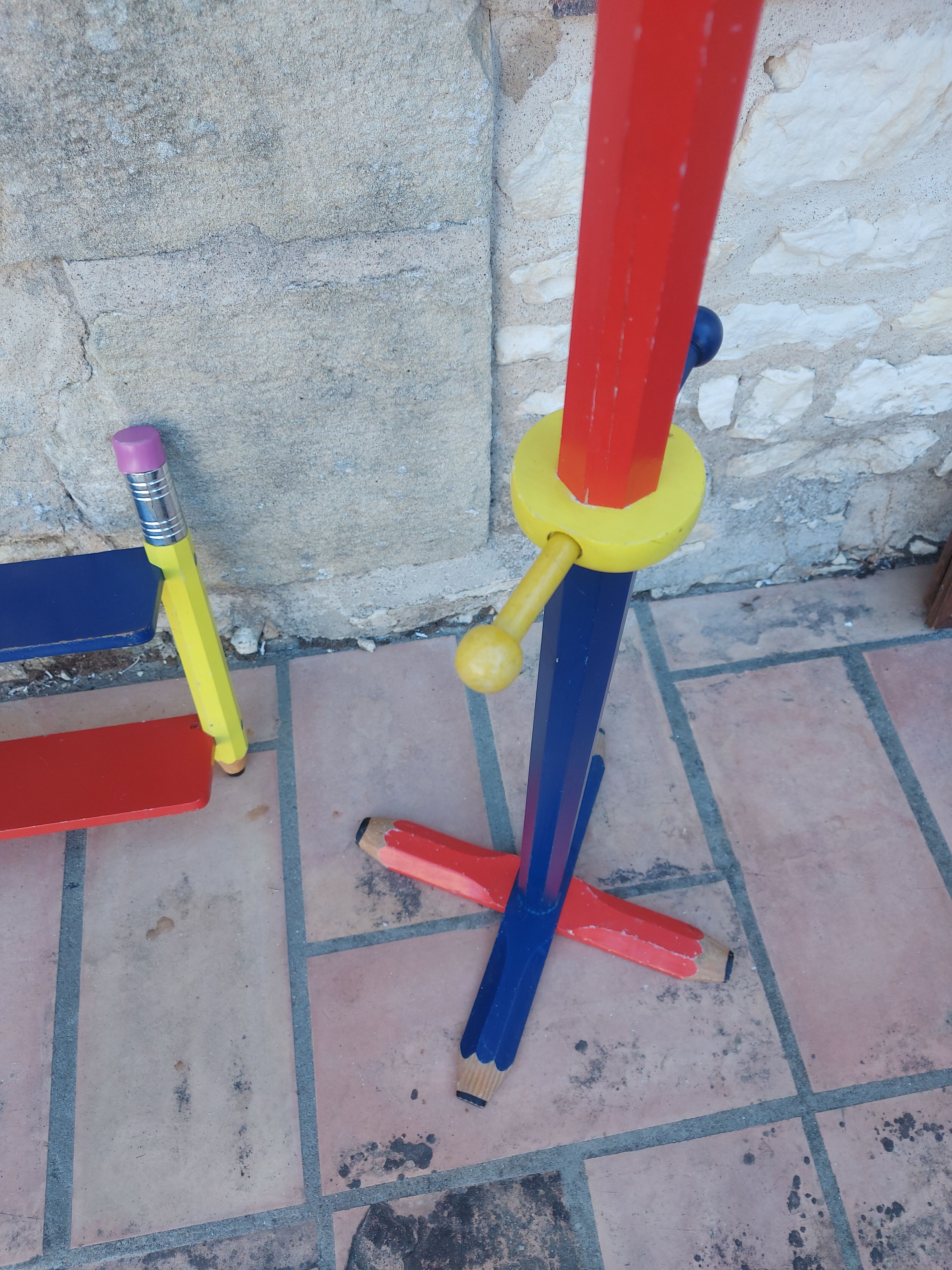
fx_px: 880
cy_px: 635
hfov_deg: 56.8
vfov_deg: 71.6
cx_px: 476
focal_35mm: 24
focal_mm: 5.23
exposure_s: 1/120
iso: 40
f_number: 1.8
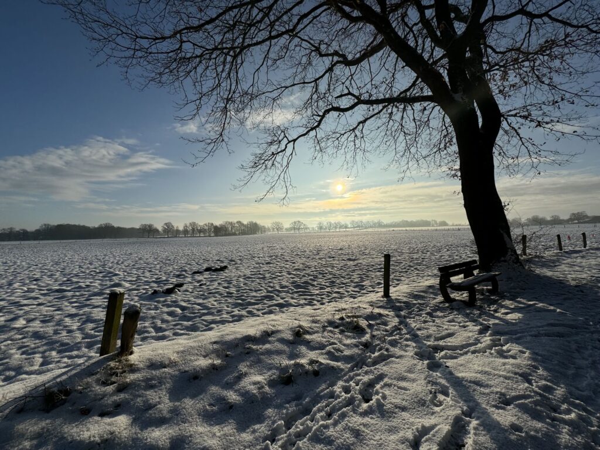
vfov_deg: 85.7
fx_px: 243
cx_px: 300
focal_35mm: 14
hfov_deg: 102.1
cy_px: 225
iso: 50
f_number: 2.2
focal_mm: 2.22
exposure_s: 1/10204
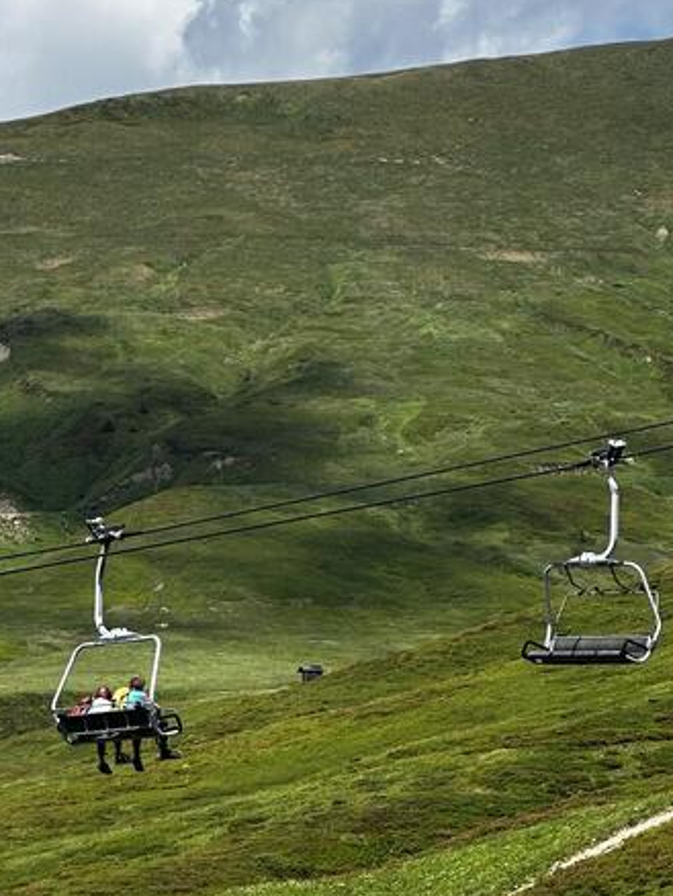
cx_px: 64
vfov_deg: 10.9
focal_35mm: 181
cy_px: 550
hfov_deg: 8.2
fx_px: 4687
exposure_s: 1/747
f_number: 2.8
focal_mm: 9
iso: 32
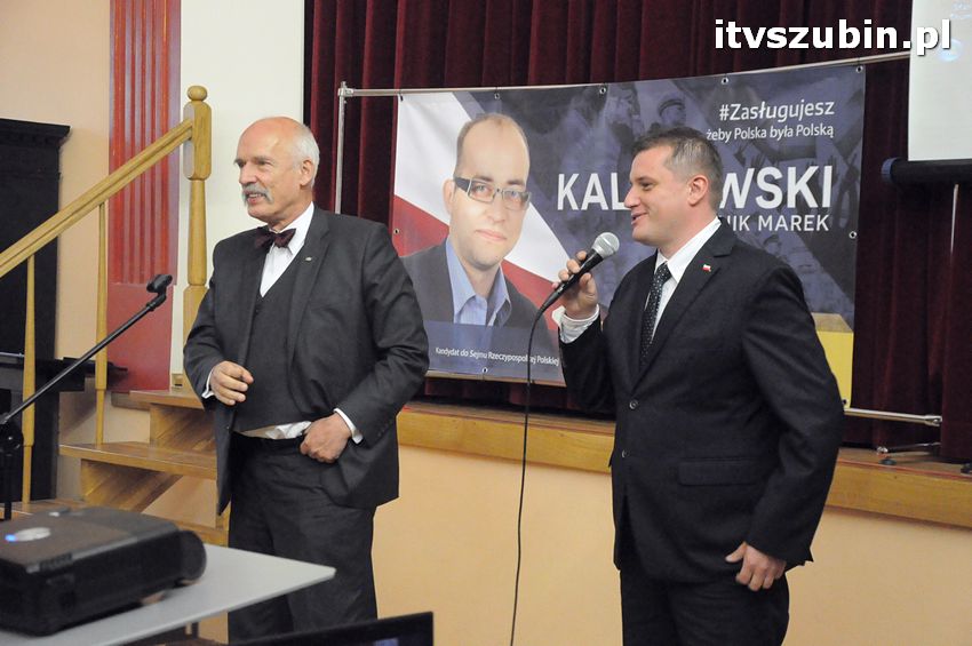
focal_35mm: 68
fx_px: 1821
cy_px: 323
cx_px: 486
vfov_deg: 20.1
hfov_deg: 29.9
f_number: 4.8
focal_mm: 45
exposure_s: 1/80
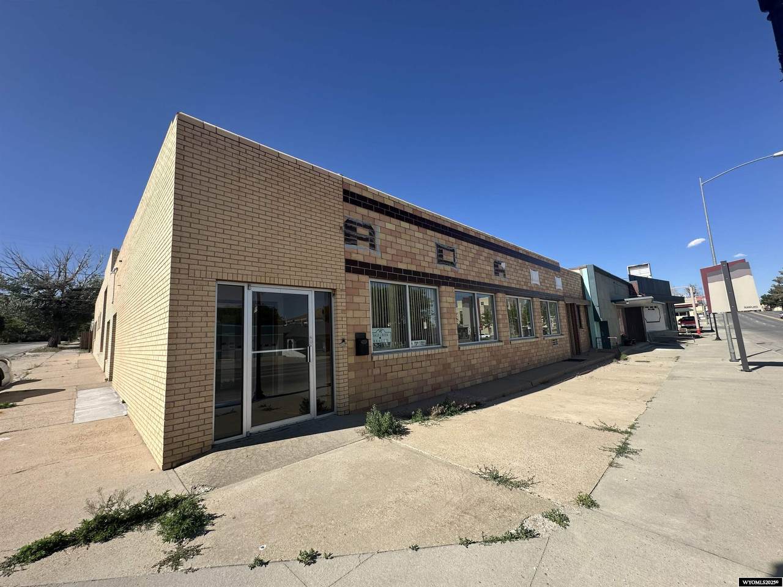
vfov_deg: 85.7
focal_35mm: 14
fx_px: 317
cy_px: 294
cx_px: 392
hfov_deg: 102.1
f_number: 2.2
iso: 50
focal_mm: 2.22
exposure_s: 1/1052
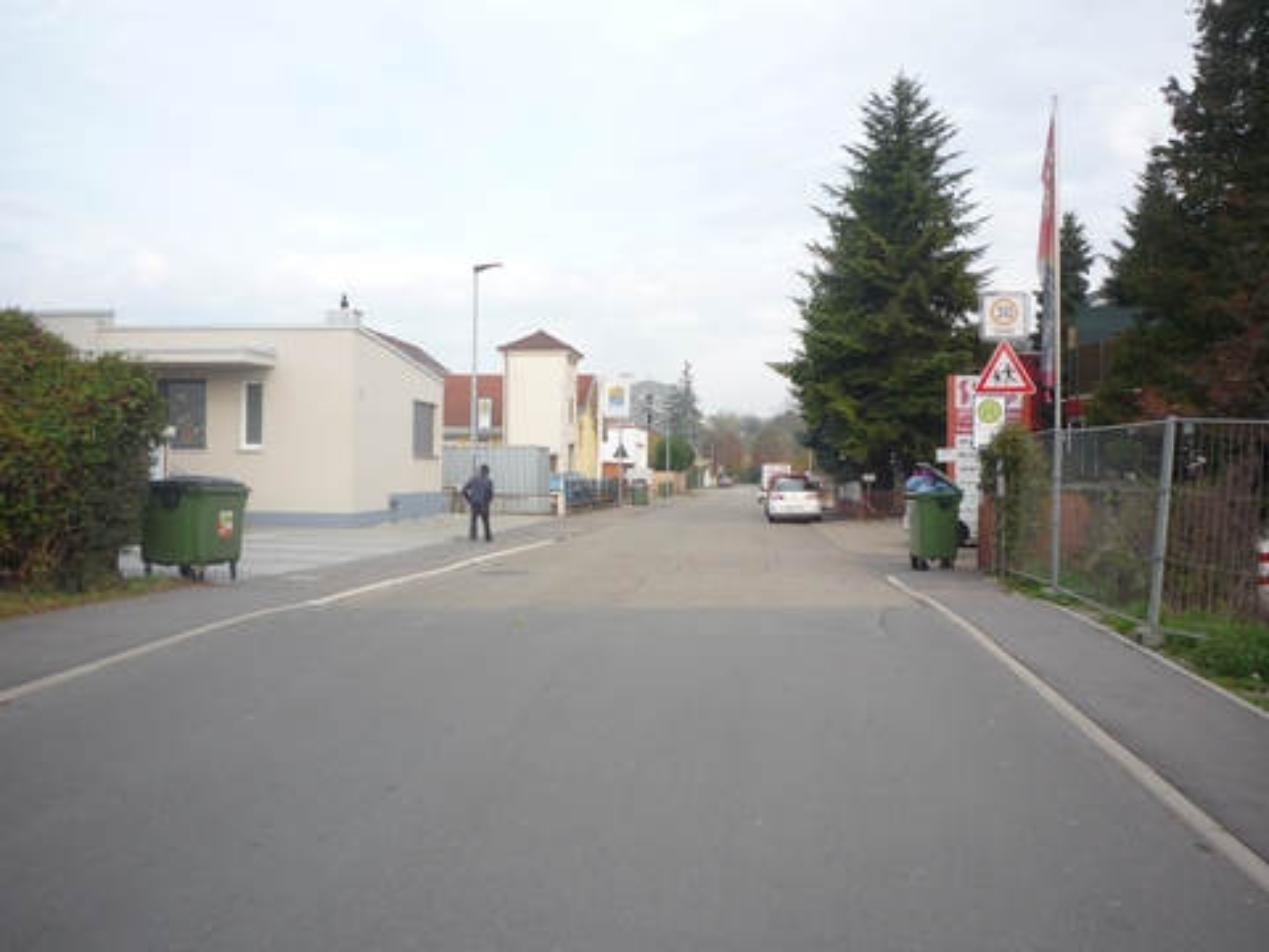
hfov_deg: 56.8
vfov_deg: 44.2
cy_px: 476
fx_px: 1173
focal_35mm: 32
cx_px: 634
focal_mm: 5.2
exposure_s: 1/320
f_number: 3.3
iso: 100
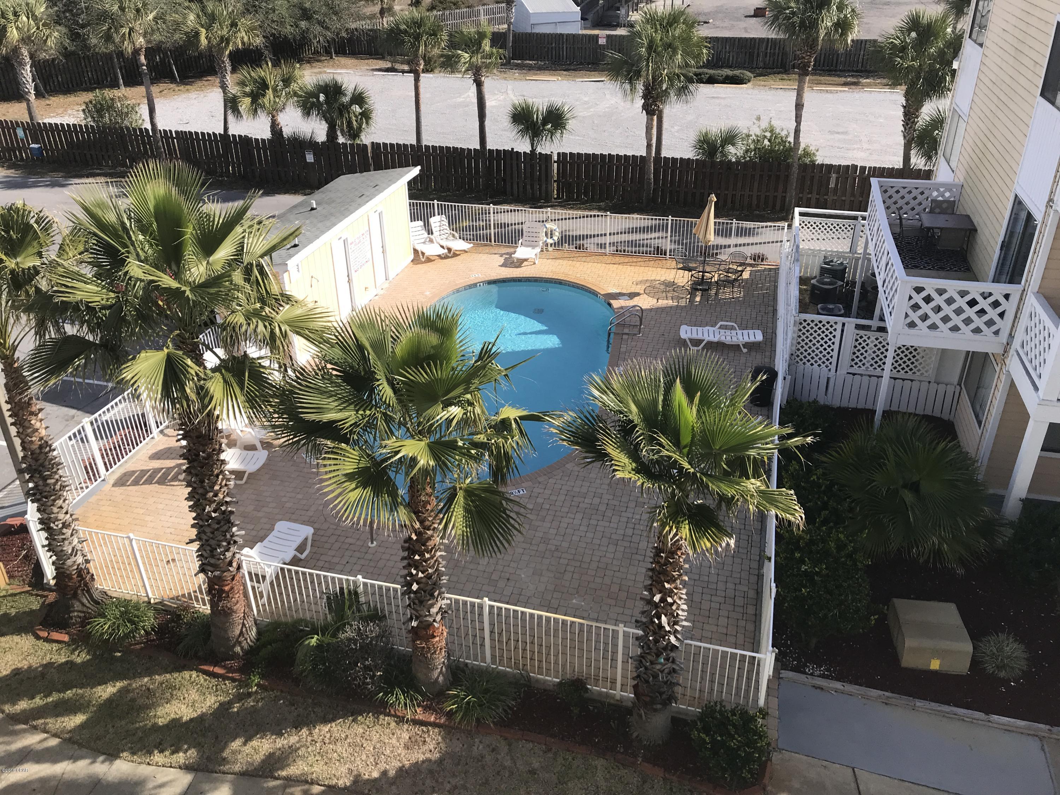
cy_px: 398
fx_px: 857
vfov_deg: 49.7
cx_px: 530
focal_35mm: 28
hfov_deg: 63.4
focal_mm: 3.99
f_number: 1.8
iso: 20
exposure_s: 1/1623
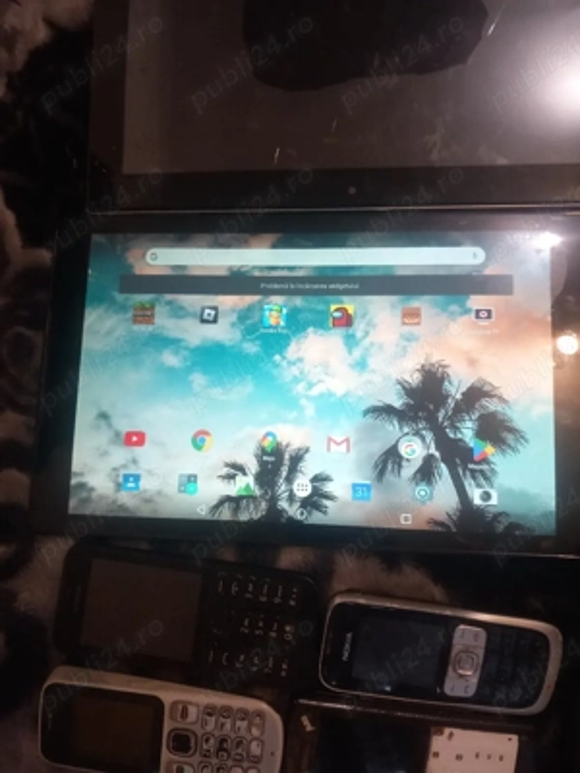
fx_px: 603
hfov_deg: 51.4
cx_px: 290
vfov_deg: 65.3
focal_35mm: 27
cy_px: 386
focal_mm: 4
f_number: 1.8
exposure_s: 1/40.2
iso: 200
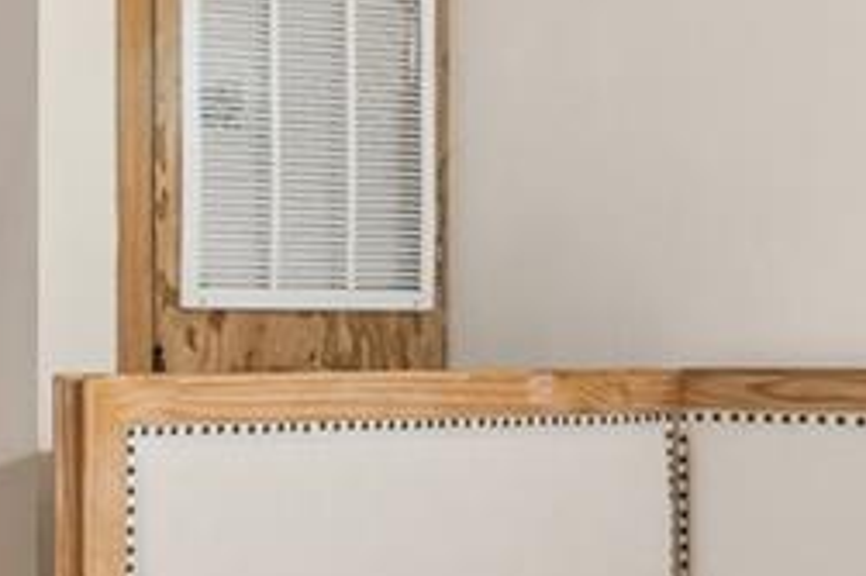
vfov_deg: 13.3
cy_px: 454
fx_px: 2452
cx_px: -386
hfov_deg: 18.1
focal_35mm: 102
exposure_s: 1/3.33
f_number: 8
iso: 250
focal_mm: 16
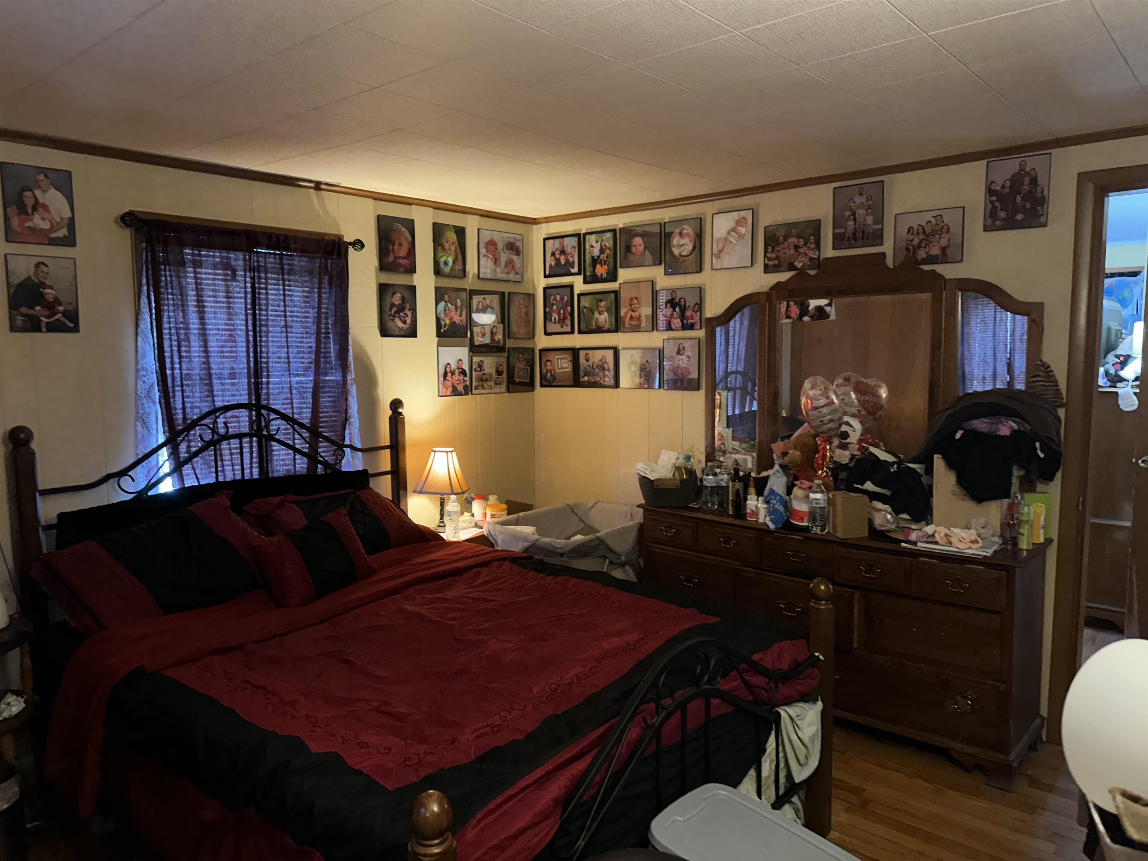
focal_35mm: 24
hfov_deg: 71.6
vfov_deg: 56.8
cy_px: 430
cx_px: 574
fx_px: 796
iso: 800
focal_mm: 6.86
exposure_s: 1/30
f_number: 1.78
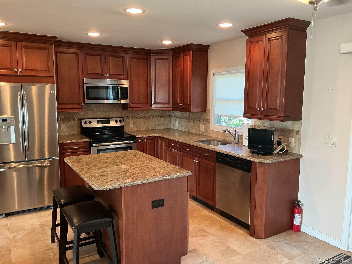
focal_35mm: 29
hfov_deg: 61.7
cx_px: 176
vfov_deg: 48.2
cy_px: 132
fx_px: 295
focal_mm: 3
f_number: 1.8
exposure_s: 1/60
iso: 160
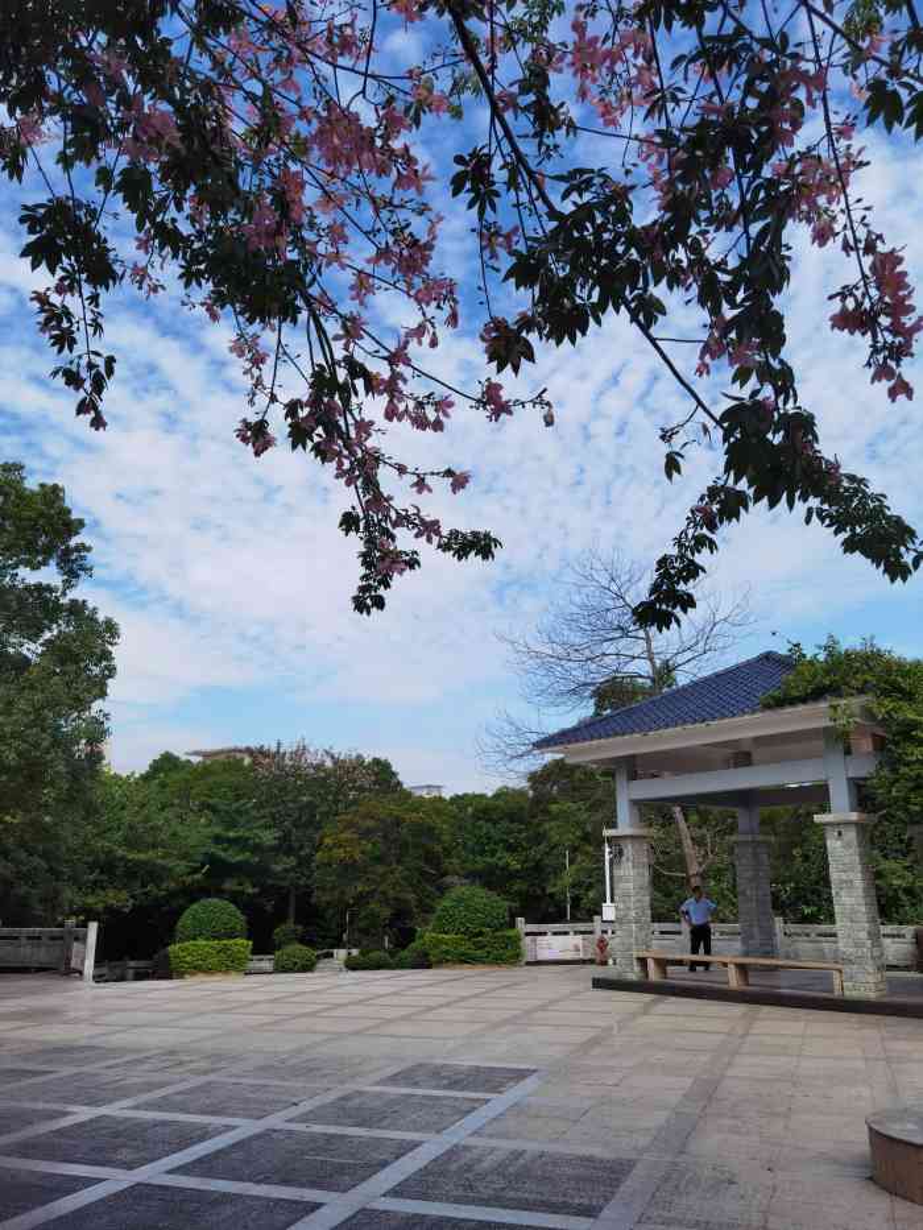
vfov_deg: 65.3
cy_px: 615
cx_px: 462
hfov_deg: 51.4
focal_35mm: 27
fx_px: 960
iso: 50
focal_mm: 6.71
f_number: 1.9
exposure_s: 1/5000
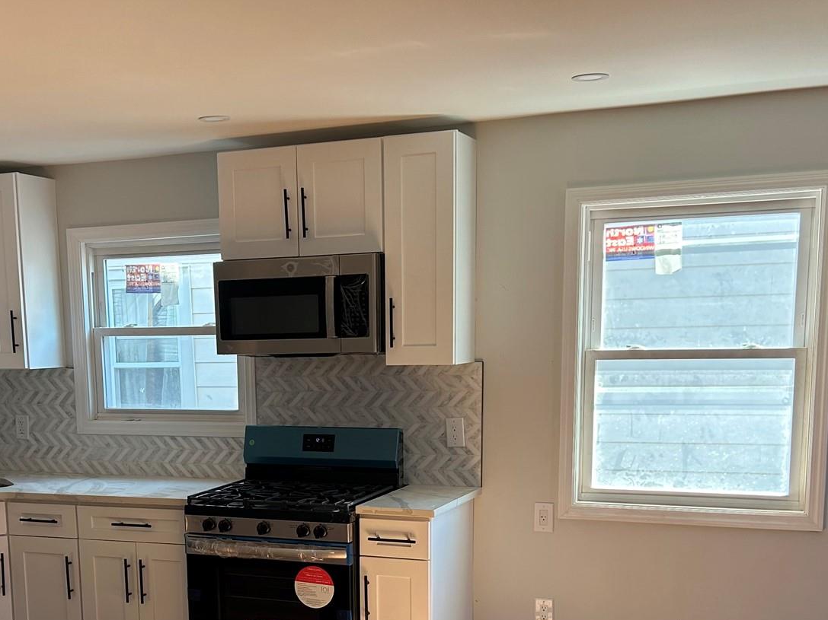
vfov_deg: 28.8
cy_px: 522
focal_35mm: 49
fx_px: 1172
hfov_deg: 38.7
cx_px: 316
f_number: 1.5
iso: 50
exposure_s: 1/162
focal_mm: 5.7
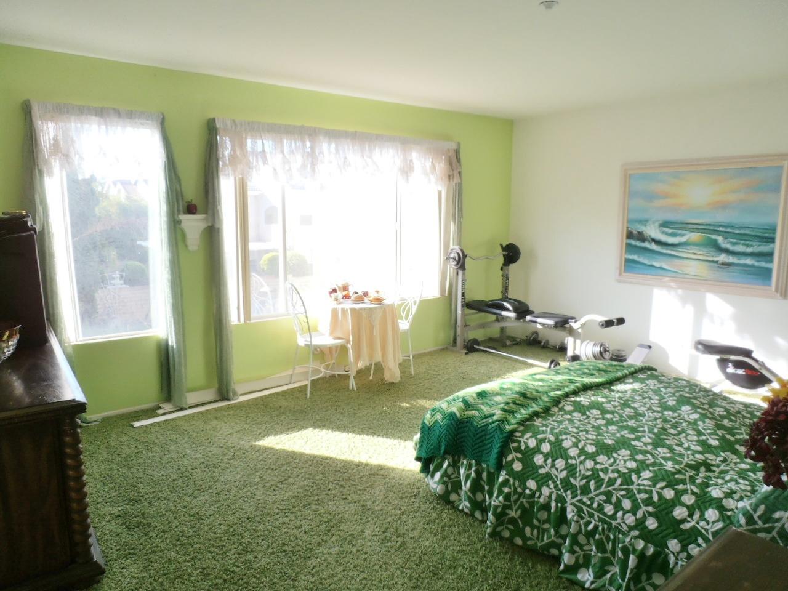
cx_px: 394
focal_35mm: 24
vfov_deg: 56.8
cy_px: 296
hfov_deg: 71.6
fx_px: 546
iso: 80
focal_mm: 4.2
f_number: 3
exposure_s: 1/125
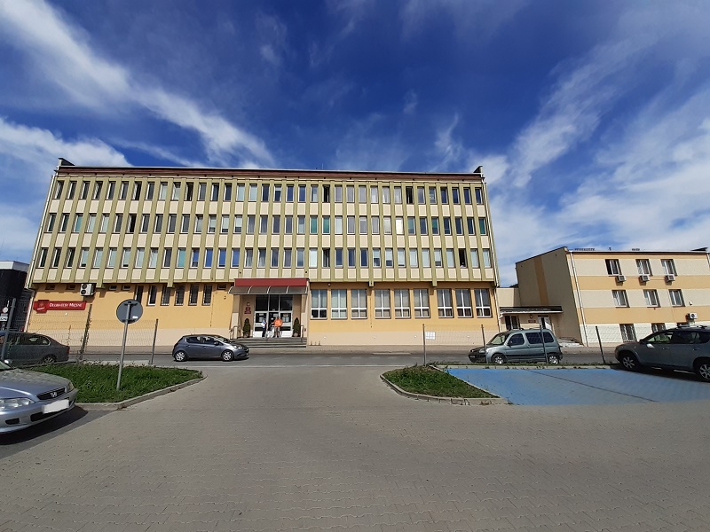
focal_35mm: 13
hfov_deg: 106.2
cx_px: 355
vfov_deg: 89.9
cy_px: 266
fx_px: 267
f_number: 2.2
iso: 40
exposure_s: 1/2101
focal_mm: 1.13
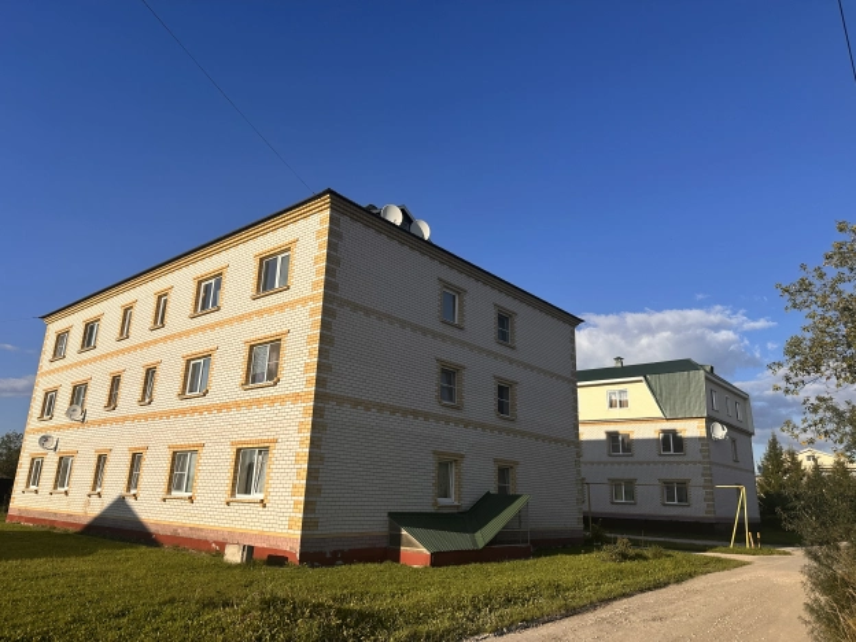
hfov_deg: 71.6
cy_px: 321
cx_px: 428
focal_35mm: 24
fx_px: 593
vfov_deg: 56.8
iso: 80
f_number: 1.78
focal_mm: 6.86
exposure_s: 1/5848
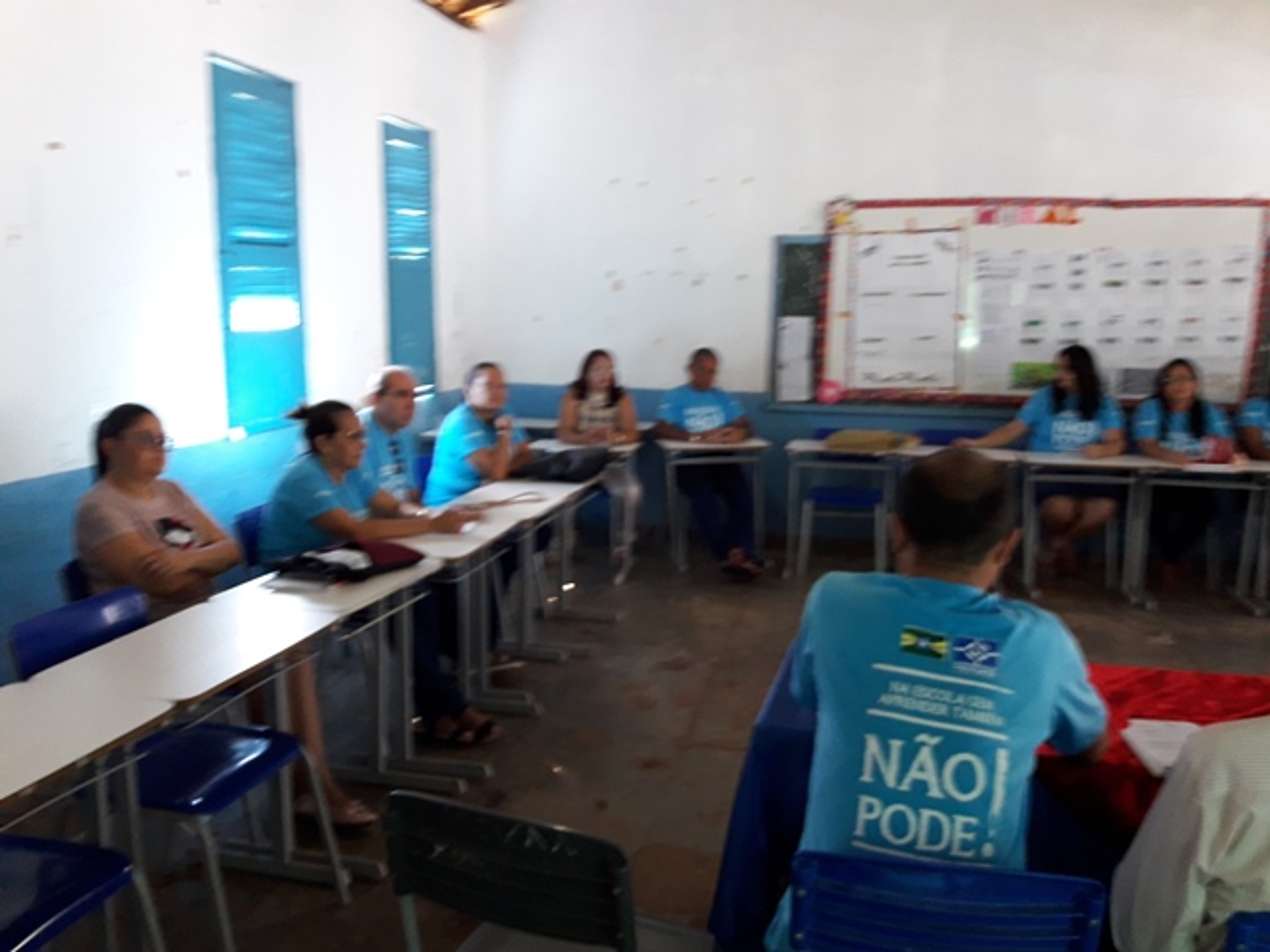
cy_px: 476
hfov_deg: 63.4
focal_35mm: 28
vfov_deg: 49.7
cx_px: 635
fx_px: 1027
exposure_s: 1/24
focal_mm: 3.7
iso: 160
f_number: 1.9
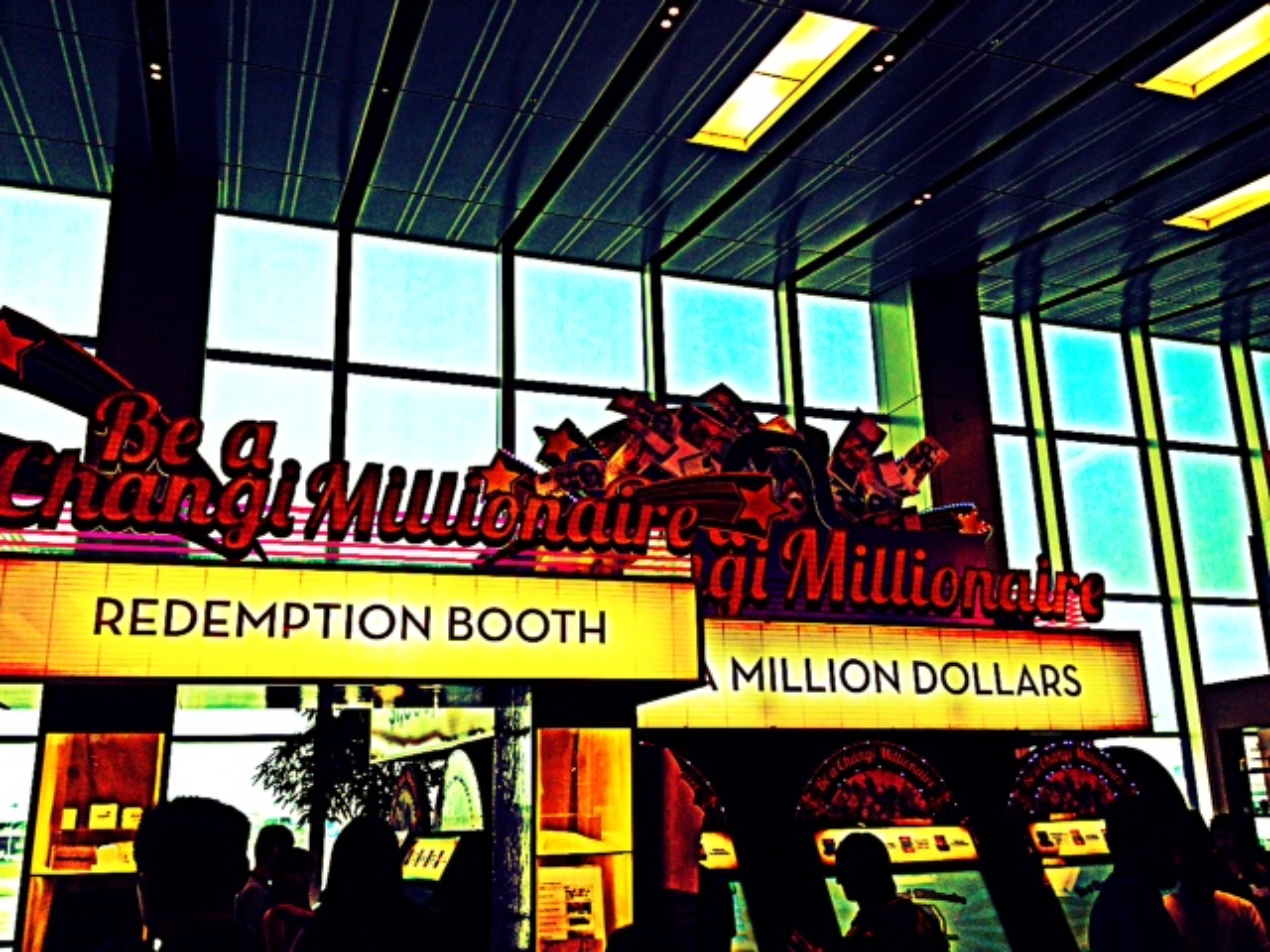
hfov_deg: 52.6
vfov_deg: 40.7
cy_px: 476
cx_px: 635
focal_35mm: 35
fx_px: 1284
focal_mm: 4.28
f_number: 2.4
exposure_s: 1/133
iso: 64
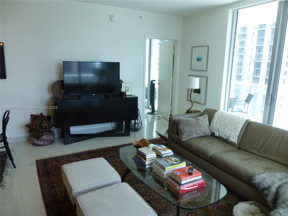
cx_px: 144
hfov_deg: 69.4
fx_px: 208
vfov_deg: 54.9
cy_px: 108
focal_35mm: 25
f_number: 3.1
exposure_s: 1/60
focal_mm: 4.5
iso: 160
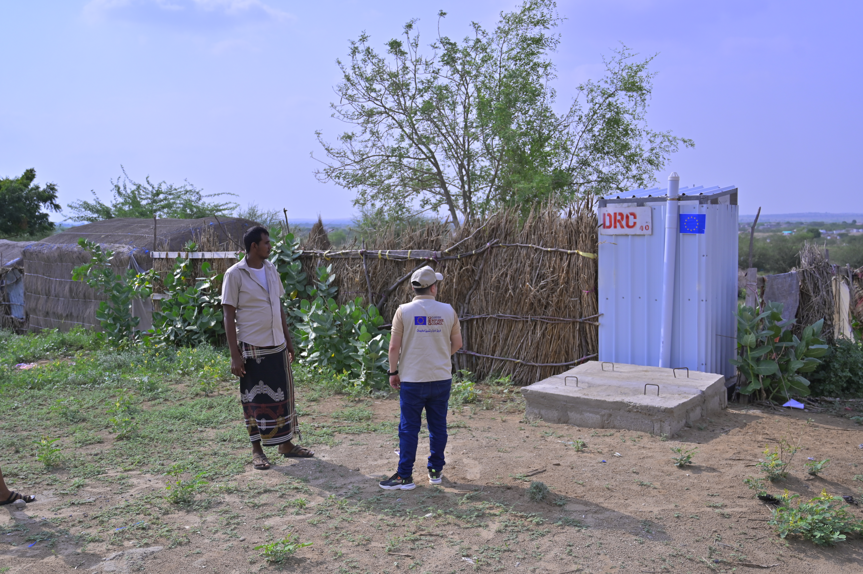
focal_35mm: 35
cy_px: 287
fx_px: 838
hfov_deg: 54.5
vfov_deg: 37.8
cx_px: 432
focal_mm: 35
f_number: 4
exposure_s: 1/4000
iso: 200
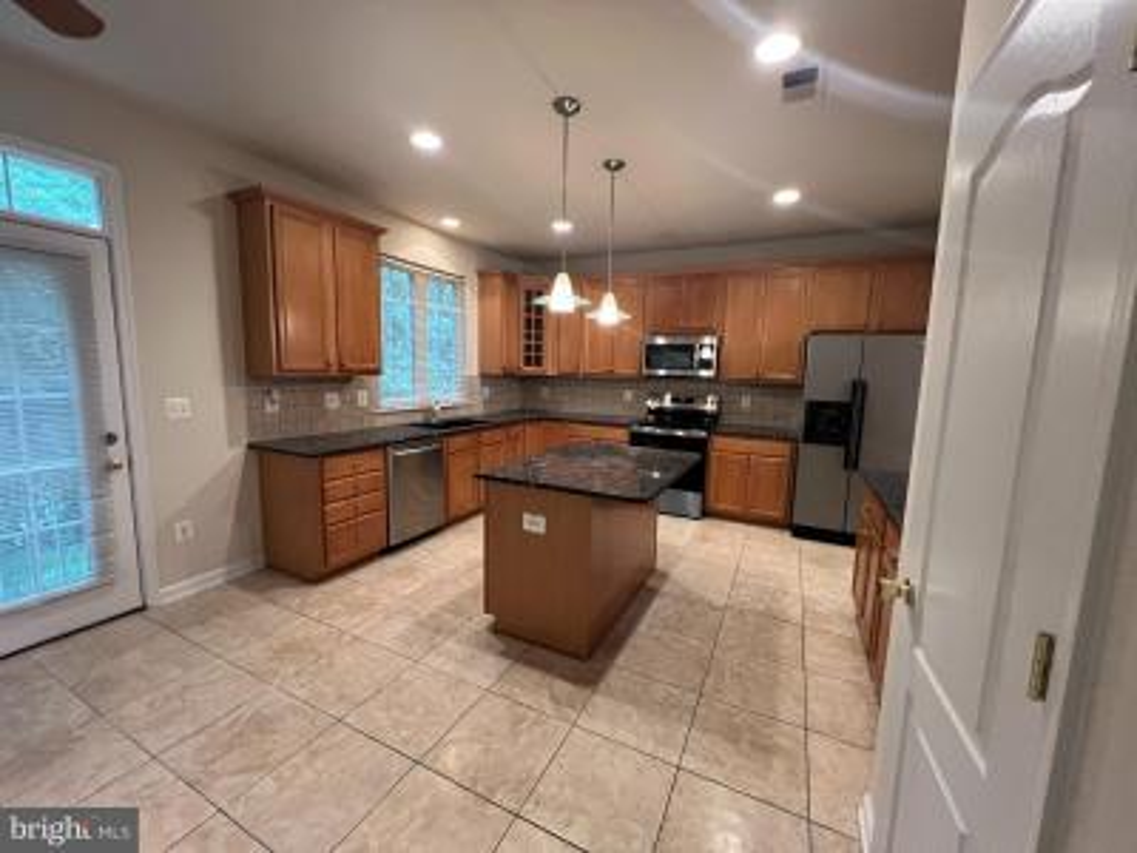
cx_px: 568
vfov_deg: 89.9
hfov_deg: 106.2
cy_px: 426
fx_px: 427
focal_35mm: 13
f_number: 1.8
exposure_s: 1/60
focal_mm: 1.57
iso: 500
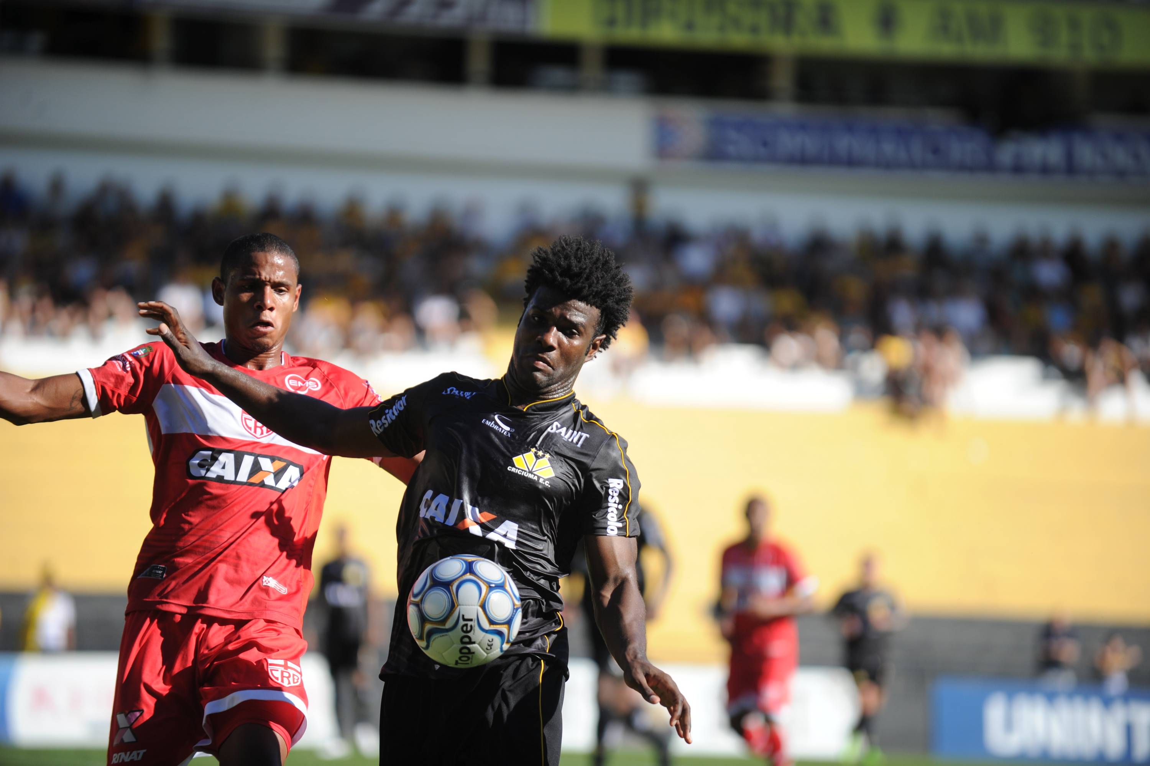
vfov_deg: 6.9
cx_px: 575
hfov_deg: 10.3
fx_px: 6385
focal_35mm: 200
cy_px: 383
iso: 400
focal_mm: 200
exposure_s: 1/3200
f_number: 2.8
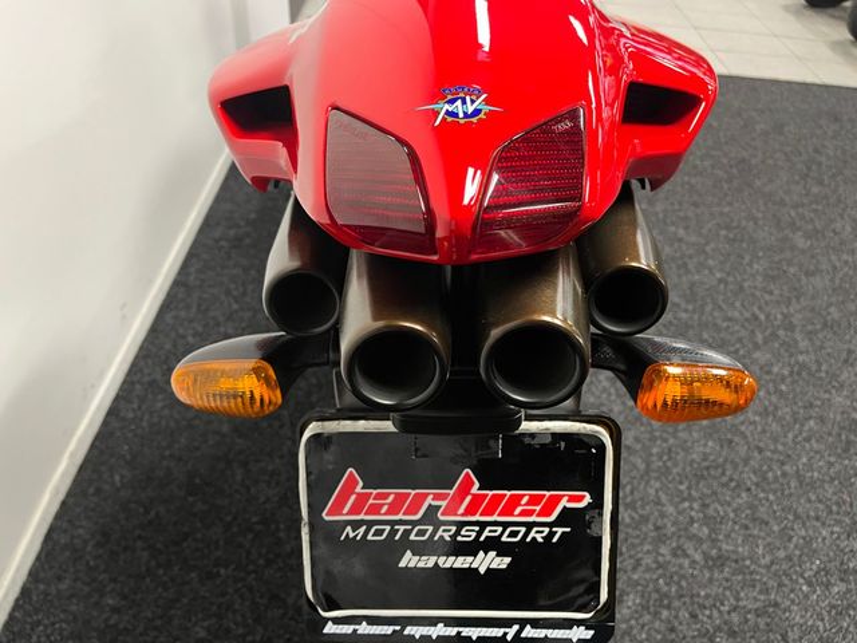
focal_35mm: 26
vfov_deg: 53.1
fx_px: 644
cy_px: 322
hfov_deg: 67.3
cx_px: 428
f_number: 1.6
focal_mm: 5.1
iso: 320
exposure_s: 1/50
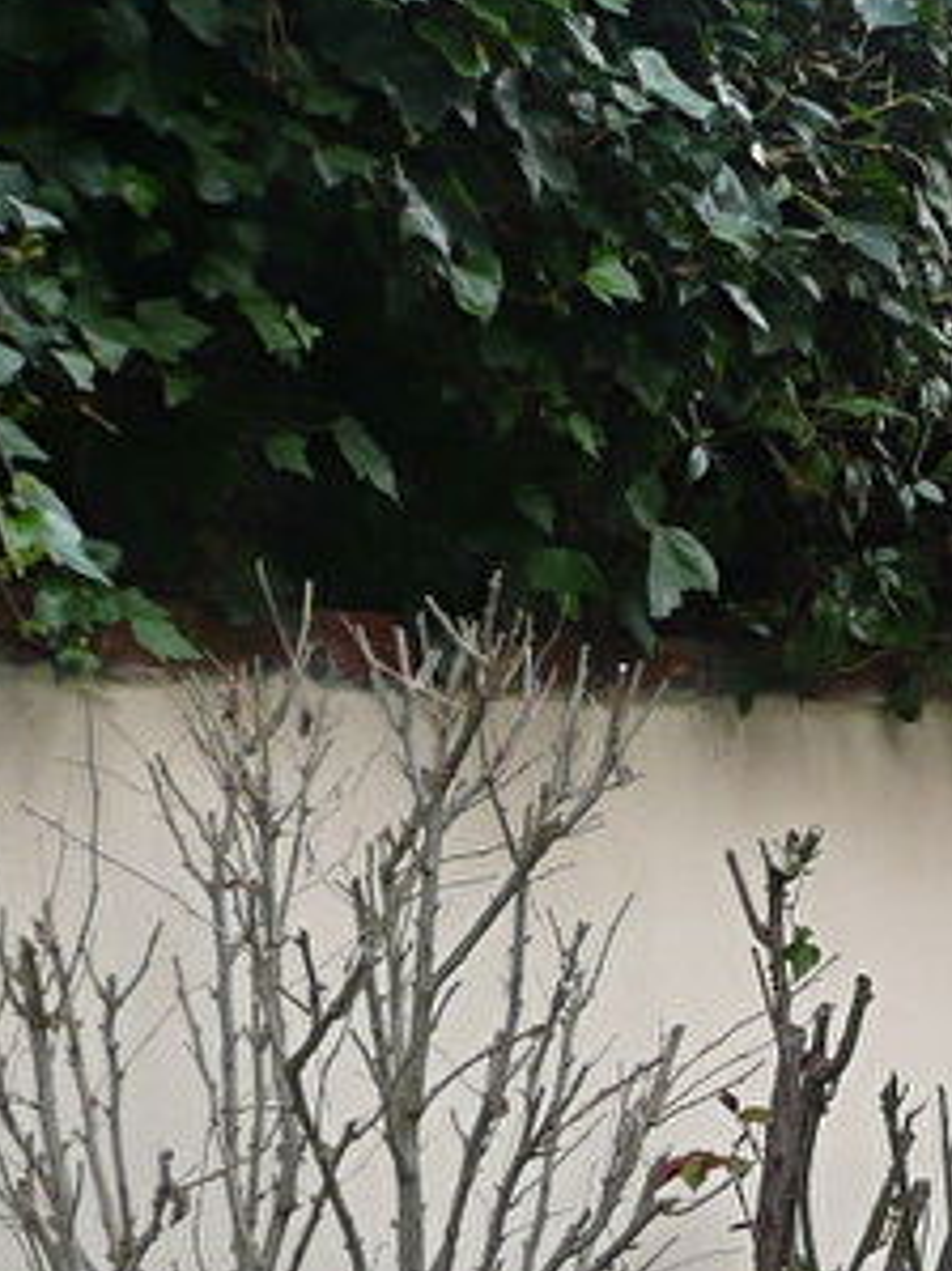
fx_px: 3523
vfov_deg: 20.0
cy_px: 1165
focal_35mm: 96
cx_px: 1530
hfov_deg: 14.2
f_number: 3.3
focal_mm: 4.6
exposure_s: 1/125
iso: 100
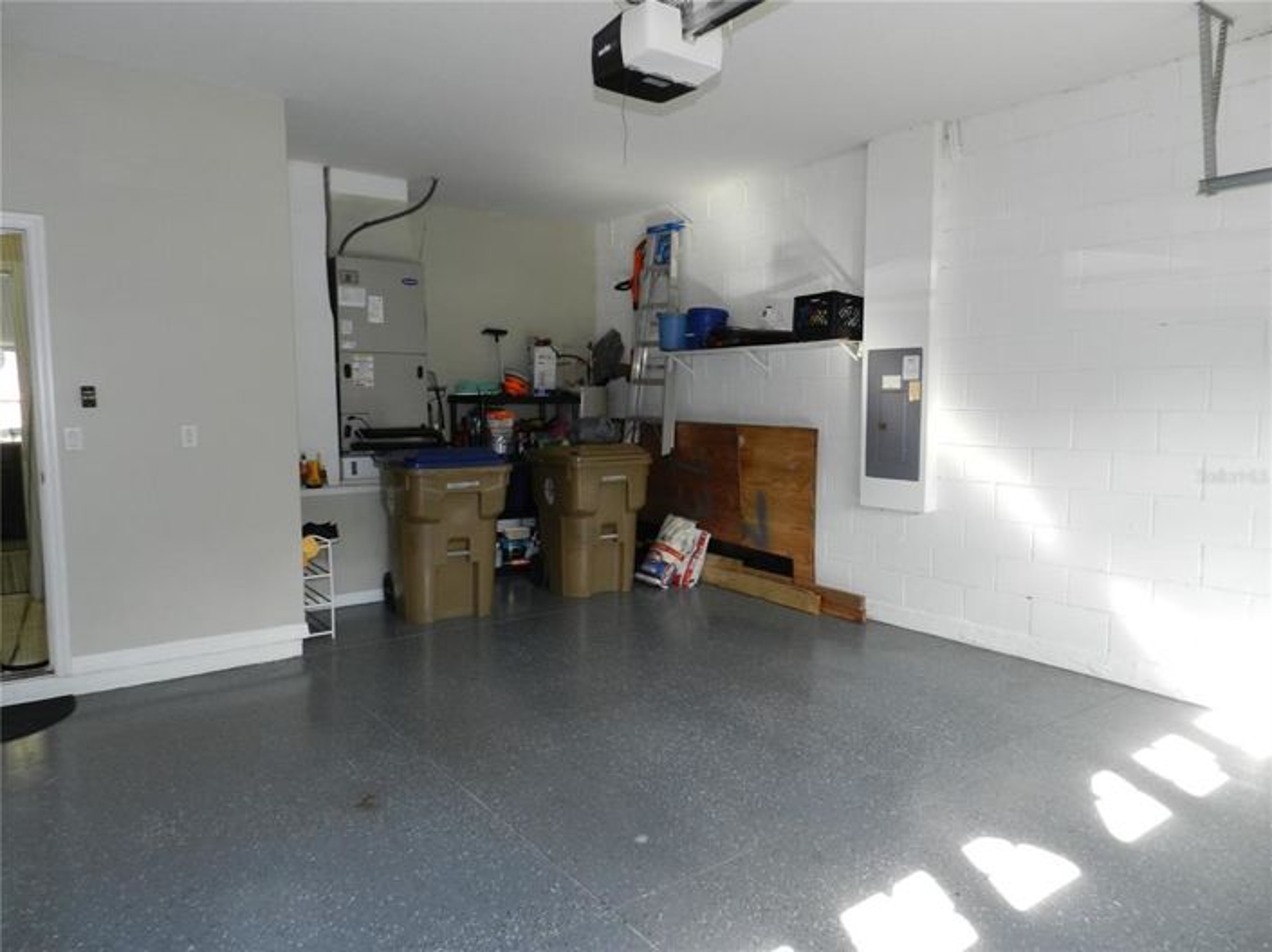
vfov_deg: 58.8
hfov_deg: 74.0
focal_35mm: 23
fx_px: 845
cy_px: 476
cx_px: 636
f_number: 3.4
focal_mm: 4
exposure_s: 1/30
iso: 200
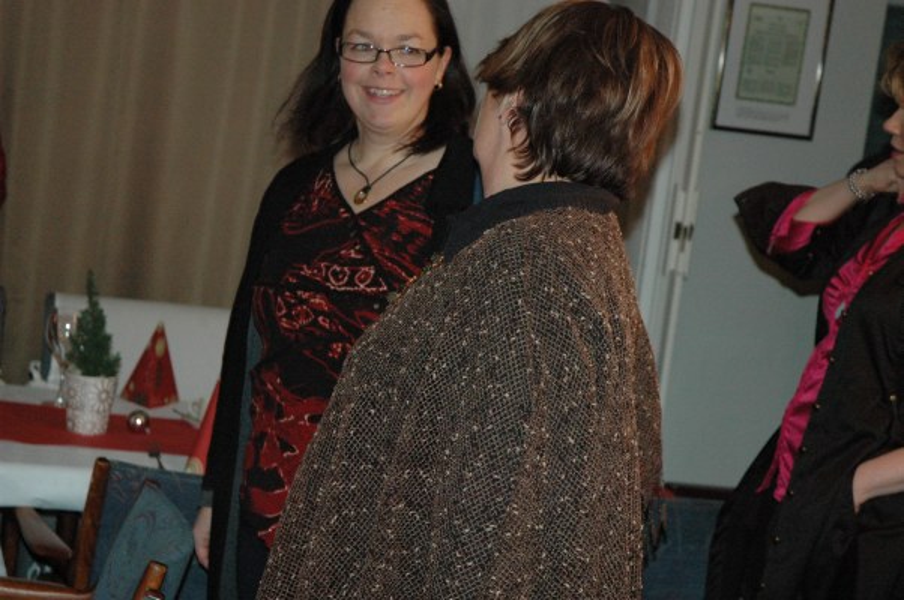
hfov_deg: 24.6
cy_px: 300
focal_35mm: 82
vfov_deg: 16.5
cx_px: 452
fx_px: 2069
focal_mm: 55
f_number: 5
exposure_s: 1/60
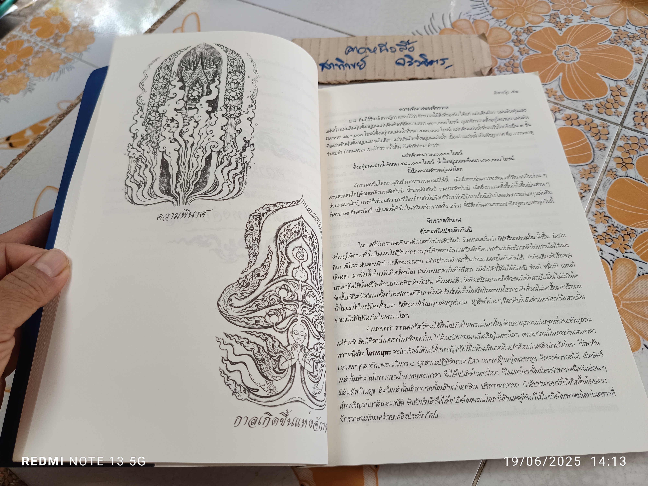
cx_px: 324
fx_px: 449
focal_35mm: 24
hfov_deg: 71.6
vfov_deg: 56.8
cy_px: 243
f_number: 1.7
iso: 262
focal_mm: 5.31
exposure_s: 1/50
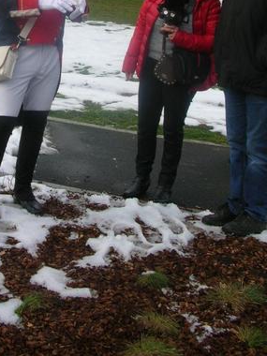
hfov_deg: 24.5
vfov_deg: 31.6
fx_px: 607
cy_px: 57
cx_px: 65
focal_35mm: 59
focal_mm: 5.8
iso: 50
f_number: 5.6
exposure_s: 1/165
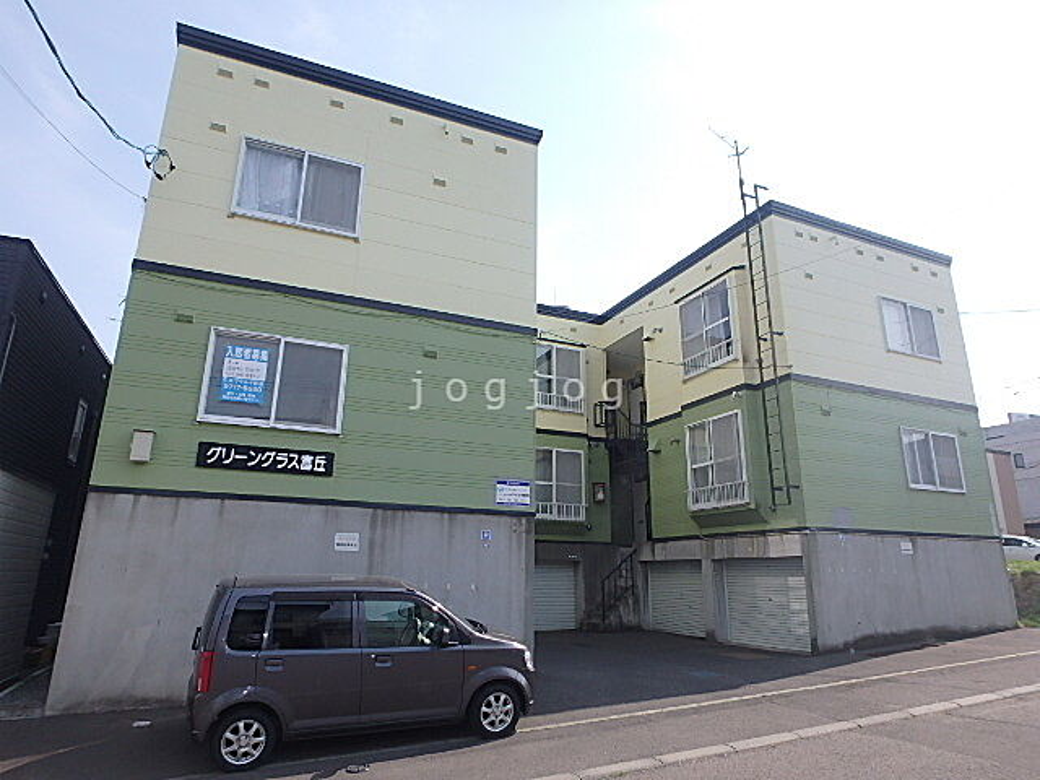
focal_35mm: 21
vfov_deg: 63.4
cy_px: 390
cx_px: 520
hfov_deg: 79.0
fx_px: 631
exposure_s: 1/1000
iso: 125
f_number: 3.5
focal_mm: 3.7
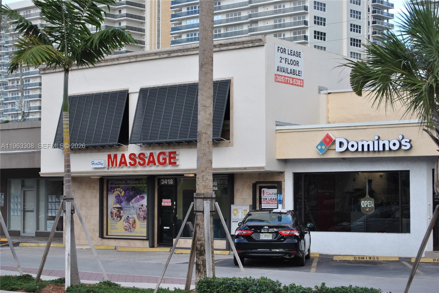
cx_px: 220
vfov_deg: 16.6
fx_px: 1007
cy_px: 146
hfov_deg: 24.6
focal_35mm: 82
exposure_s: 1/125
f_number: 5.6
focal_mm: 55
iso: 100
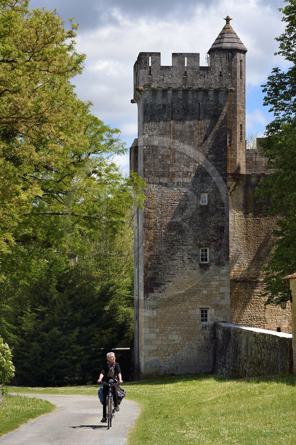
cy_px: 222
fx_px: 1259
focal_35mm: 102
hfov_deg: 13.4
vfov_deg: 20.0
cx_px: 148
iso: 200
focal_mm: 102
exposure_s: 1/250
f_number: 11
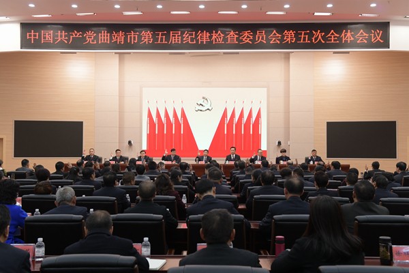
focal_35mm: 38
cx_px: 204
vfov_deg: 35.1
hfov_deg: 50.7
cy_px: 136
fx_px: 432
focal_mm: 38
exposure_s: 1/60
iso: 1000
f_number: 5
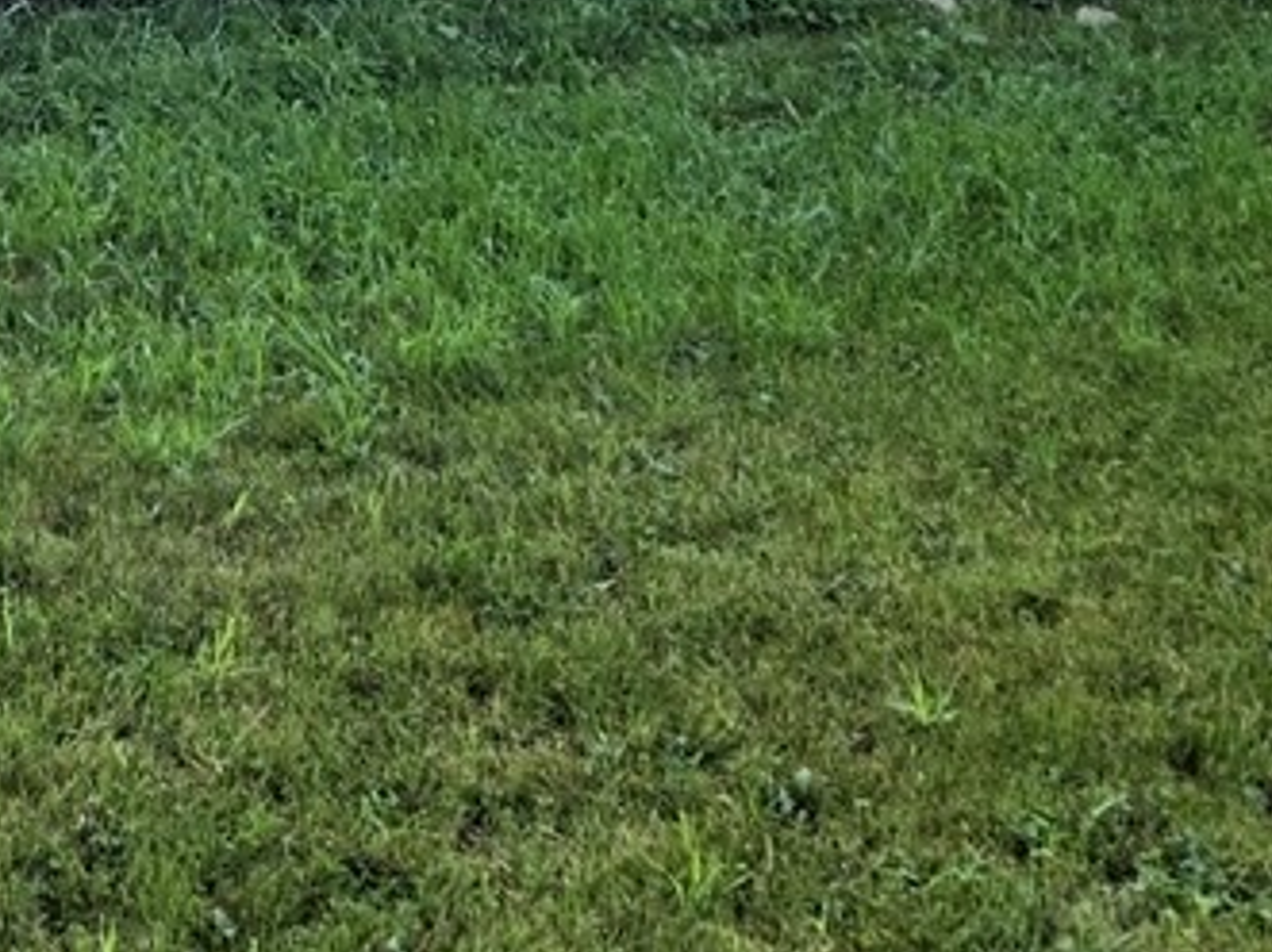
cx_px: 73
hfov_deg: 19.2
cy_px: -718
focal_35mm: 100
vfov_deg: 13.4
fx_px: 3673
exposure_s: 1/2365
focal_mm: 5.4
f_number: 1.8
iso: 25
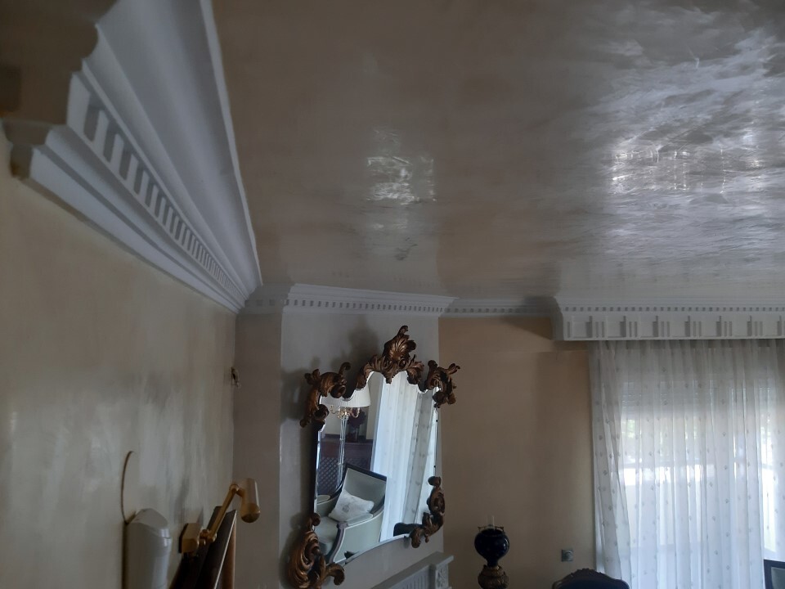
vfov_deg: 51.4
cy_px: 294
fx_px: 612
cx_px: 392
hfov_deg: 65.3
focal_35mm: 27
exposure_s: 1/50
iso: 250
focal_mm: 3.93
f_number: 1.7
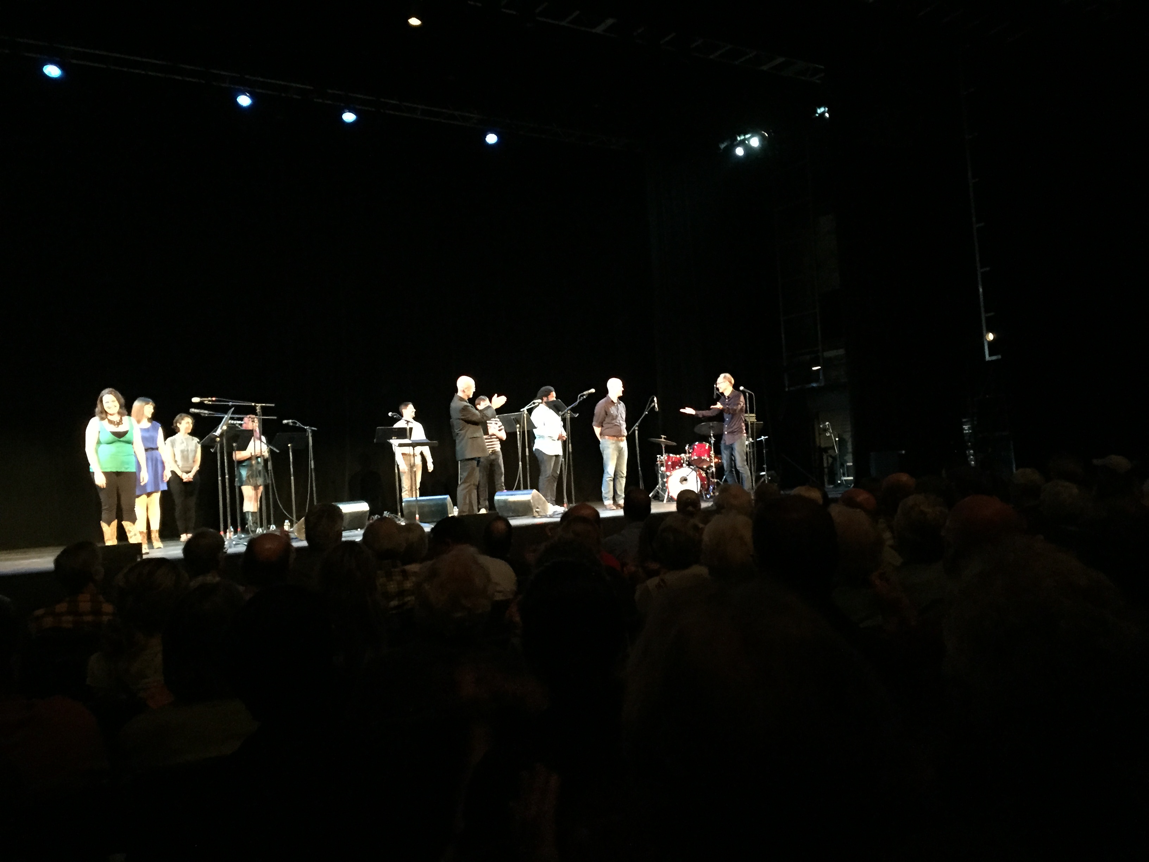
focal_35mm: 29
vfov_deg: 48.2
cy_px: 431
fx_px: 963
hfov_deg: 61.7
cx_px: 574
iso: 500
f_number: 2.2
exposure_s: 1/15
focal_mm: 4.15
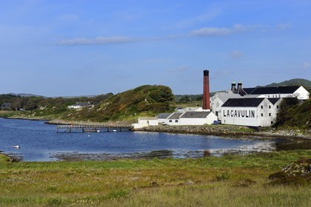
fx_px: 605
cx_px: 156
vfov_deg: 19.5
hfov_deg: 28.8
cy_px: 104
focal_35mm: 70
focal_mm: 70
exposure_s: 1/200
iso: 200
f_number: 14
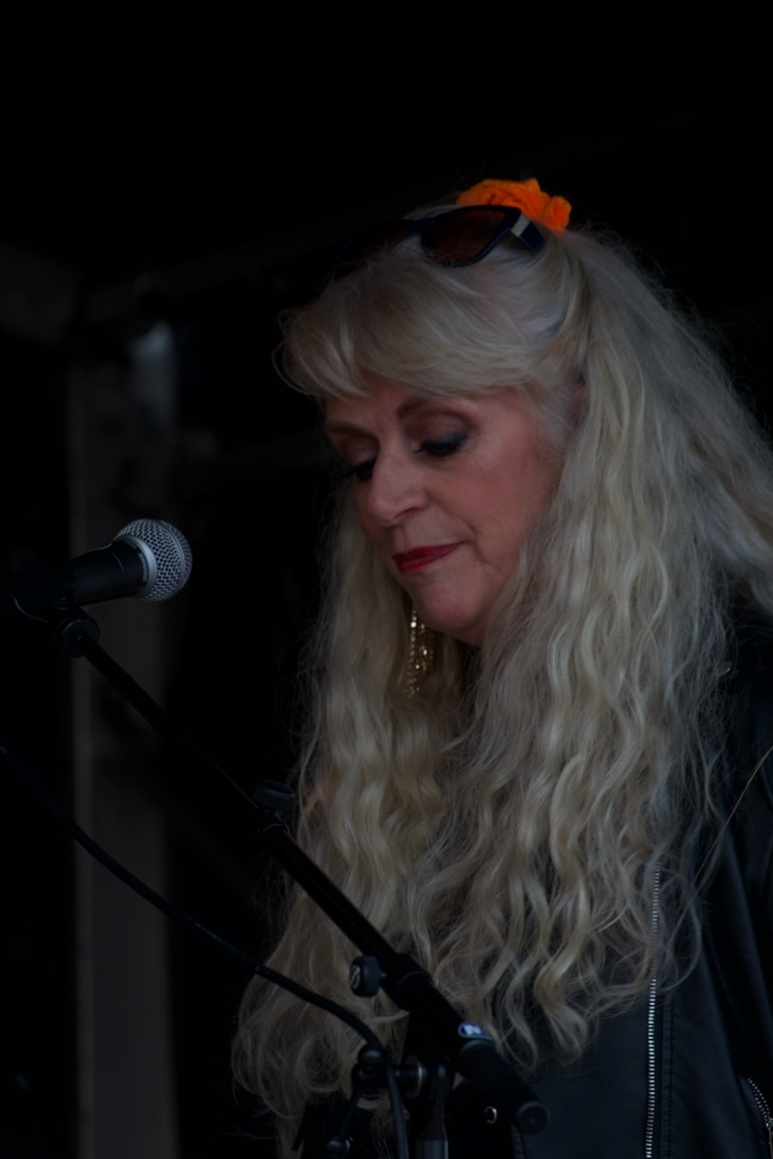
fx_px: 12553
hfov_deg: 3.5
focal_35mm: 390
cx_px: 386
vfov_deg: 5.3
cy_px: 580
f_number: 4
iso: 100
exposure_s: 1/160
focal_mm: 143.15
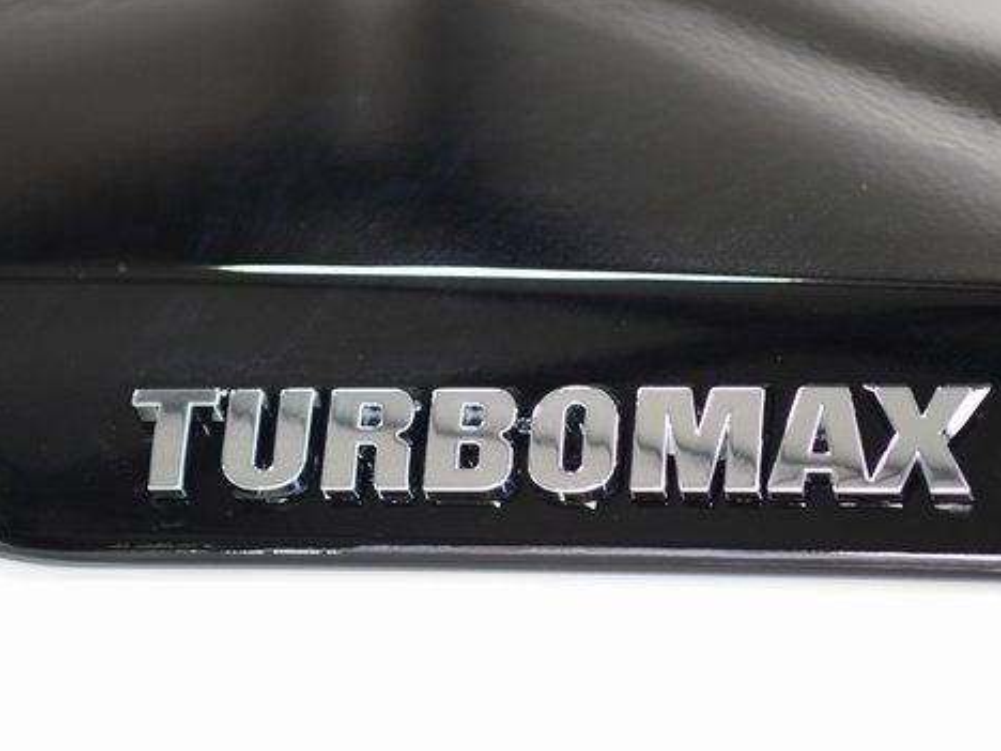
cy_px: 414
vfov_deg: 10.7
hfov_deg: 14.3
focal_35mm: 138
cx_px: 543
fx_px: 3991
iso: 1600
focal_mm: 70
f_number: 2.8
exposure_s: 1/125
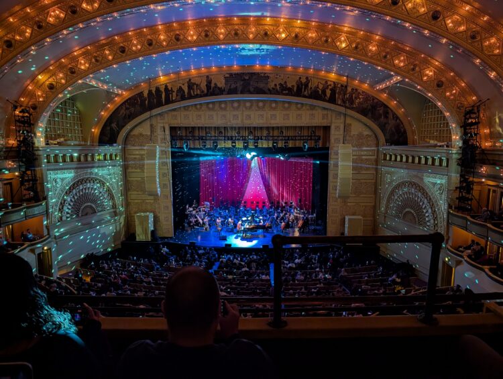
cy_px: 190
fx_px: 349
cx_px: 252
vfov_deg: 57.0
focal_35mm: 24
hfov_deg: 71.5
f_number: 1.68
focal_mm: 6.9
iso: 339
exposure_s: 1/25
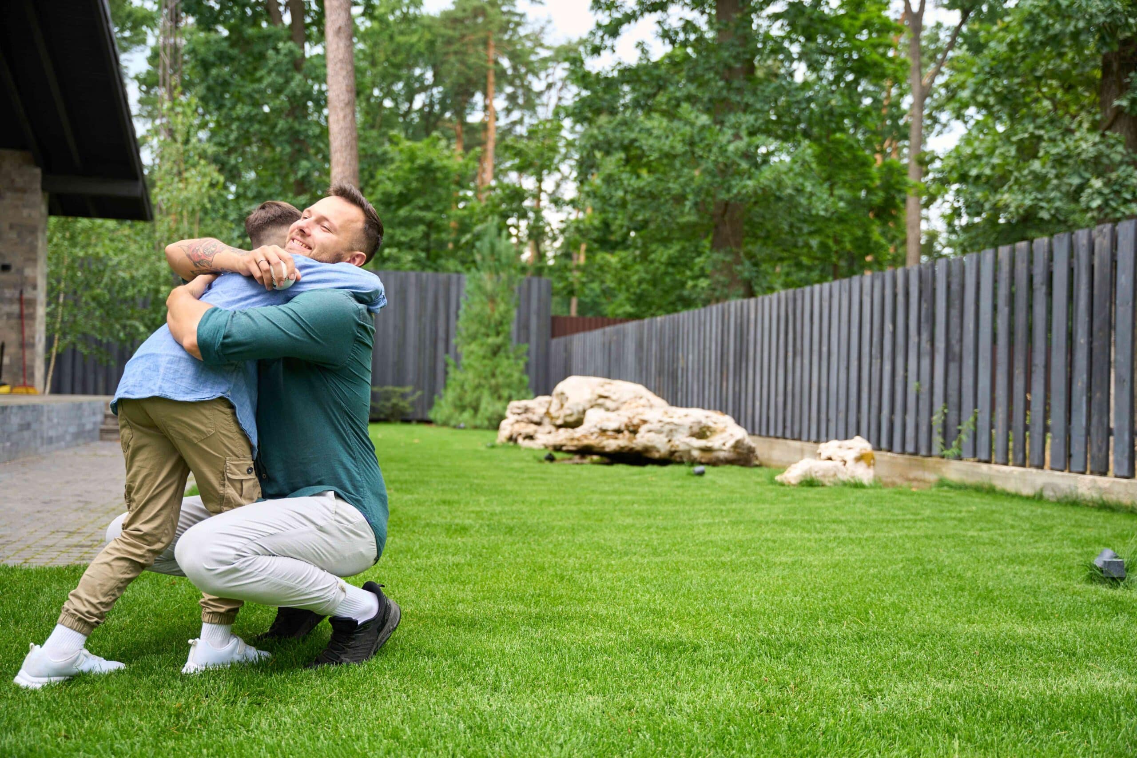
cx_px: 568
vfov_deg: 37.9
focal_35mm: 35
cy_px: 379
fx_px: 1105
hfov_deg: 54.4
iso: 320
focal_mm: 35
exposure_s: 1/320
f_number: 2.8
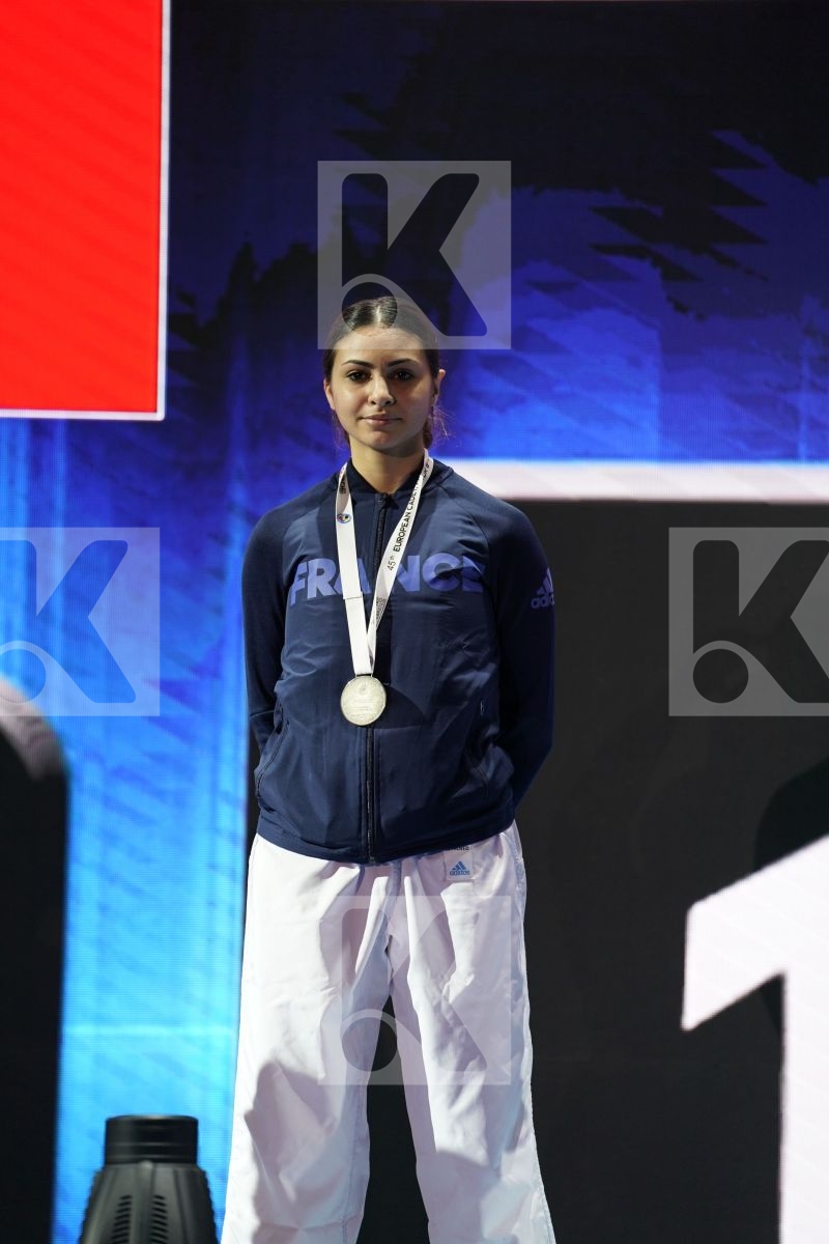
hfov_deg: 6.9
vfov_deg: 10.3
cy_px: 622
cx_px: 414
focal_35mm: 200
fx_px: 6908
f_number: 2.8
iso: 640
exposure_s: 1/250
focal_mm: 200
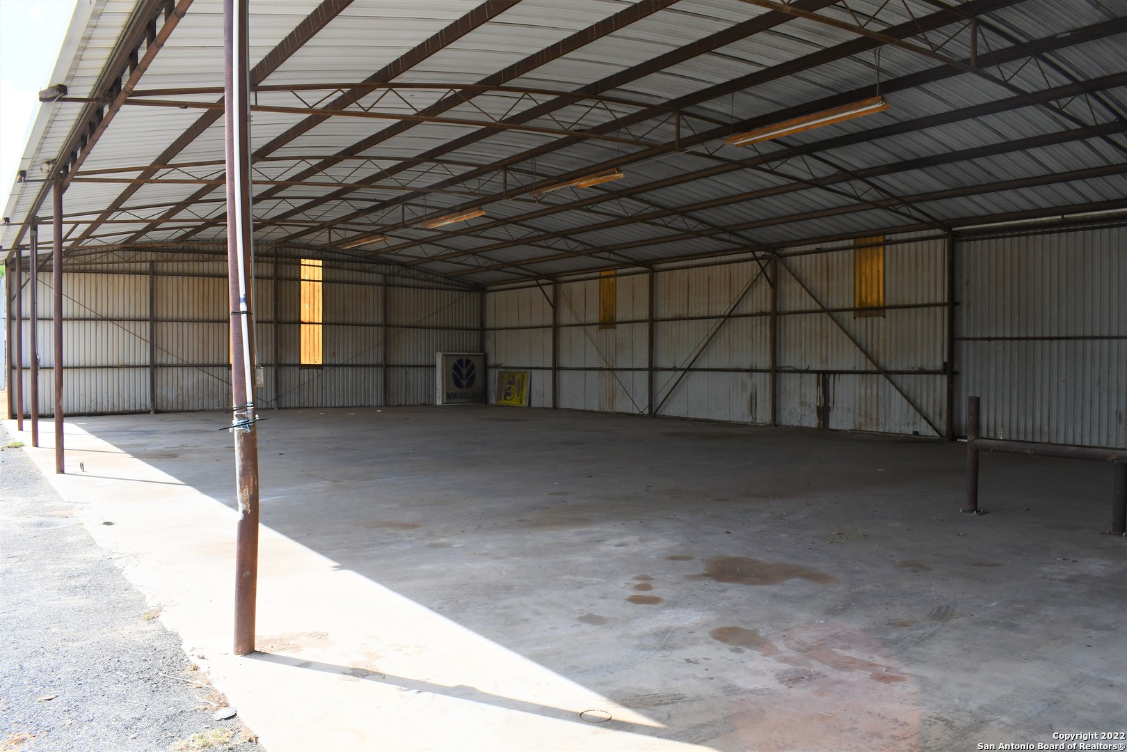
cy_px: 376
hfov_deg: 67.4
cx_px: 564
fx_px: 845
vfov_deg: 47.9
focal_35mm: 27
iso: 180
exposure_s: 1/250
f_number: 8
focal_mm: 18
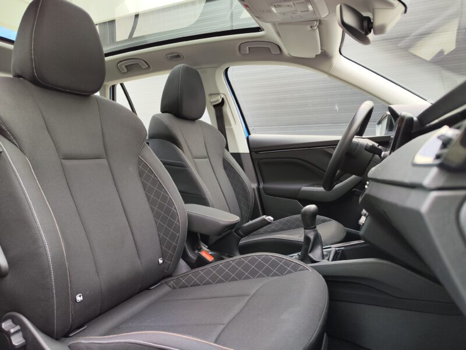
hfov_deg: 73.9
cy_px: 175
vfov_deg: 58.9
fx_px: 310
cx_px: 233
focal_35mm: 23
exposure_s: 1/100
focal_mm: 7.01
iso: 104
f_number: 1.69
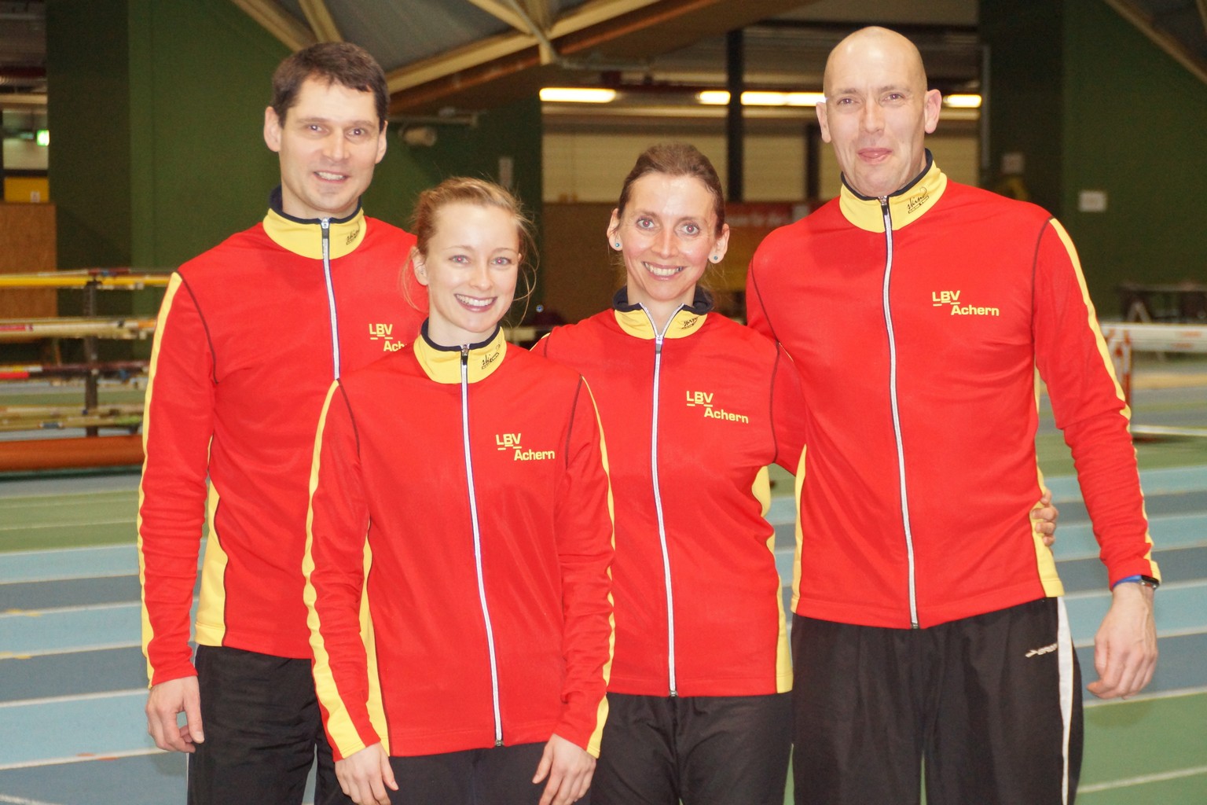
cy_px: 402
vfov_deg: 10.2
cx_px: 604
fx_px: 4526
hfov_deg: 15.2
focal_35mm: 135
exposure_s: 1/90
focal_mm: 90
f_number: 5.6
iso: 1600
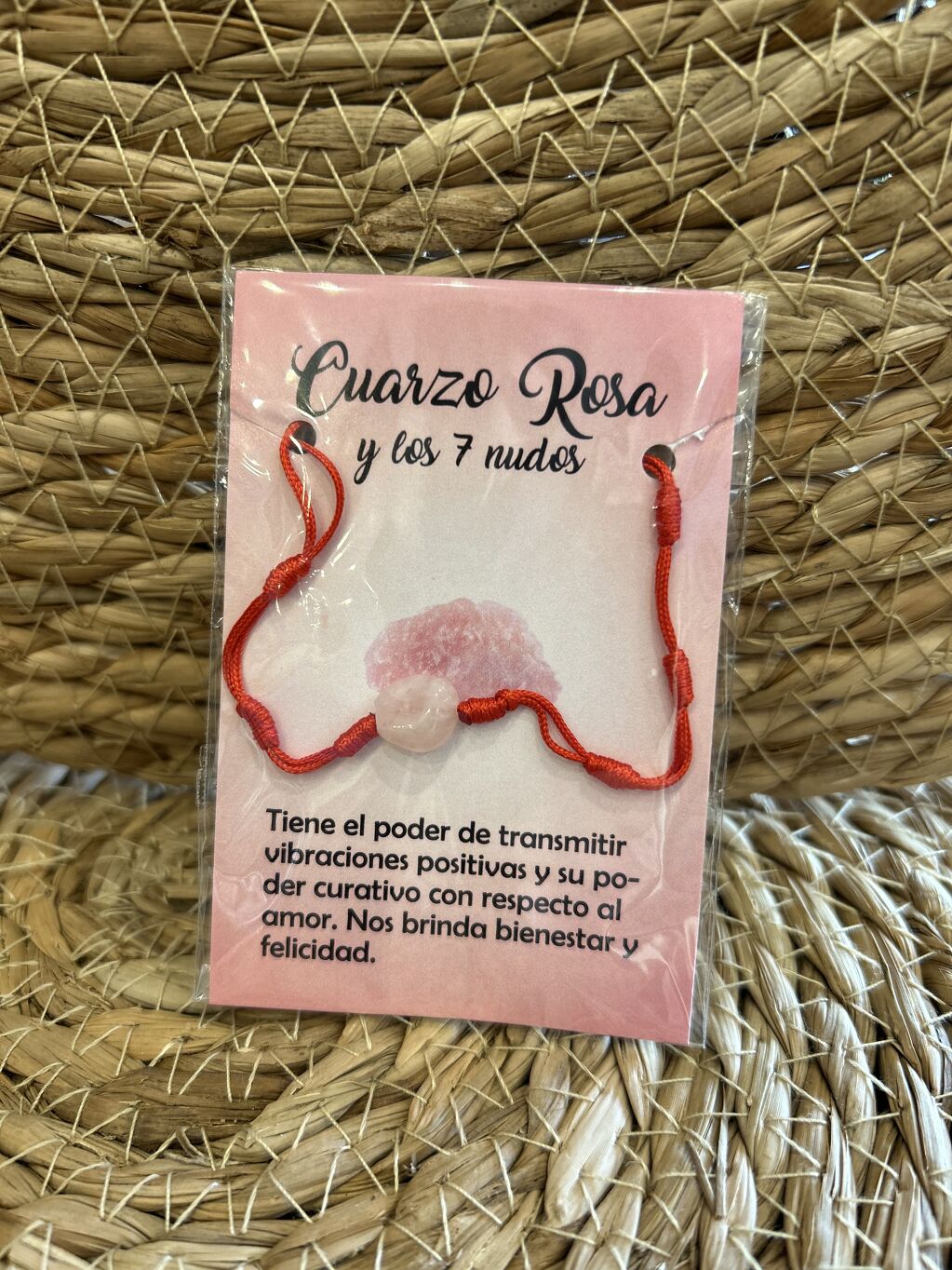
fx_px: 953
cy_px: 635
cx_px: 476
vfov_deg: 67.3
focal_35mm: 26
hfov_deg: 53.1
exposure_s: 1/50
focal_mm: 5.7
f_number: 1.5
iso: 64
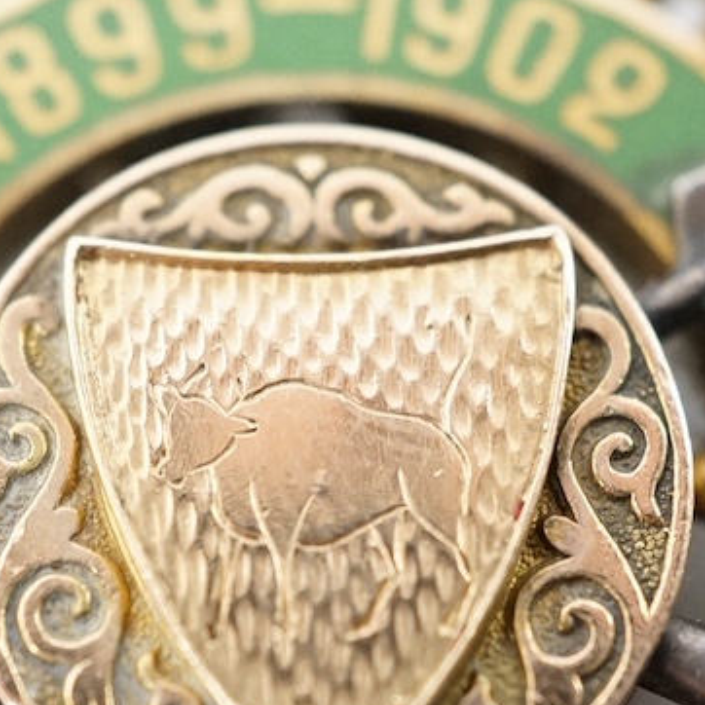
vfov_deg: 14.6
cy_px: 484
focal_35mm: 119
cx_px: 347
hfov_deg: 14.7
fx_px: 2742
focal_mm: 30
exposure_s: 1/100
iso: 3200
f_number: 4.5
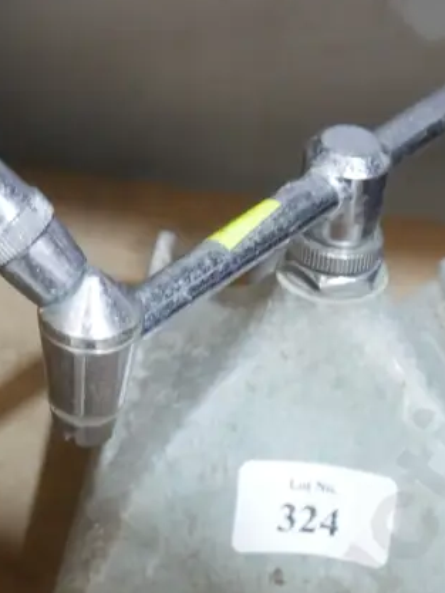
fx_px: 1936
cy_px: 573
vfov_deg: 17.1
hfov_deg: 13.0
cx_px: 368
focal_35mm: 113
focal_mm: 23
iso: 3200
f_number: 5.1
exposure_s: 1/60
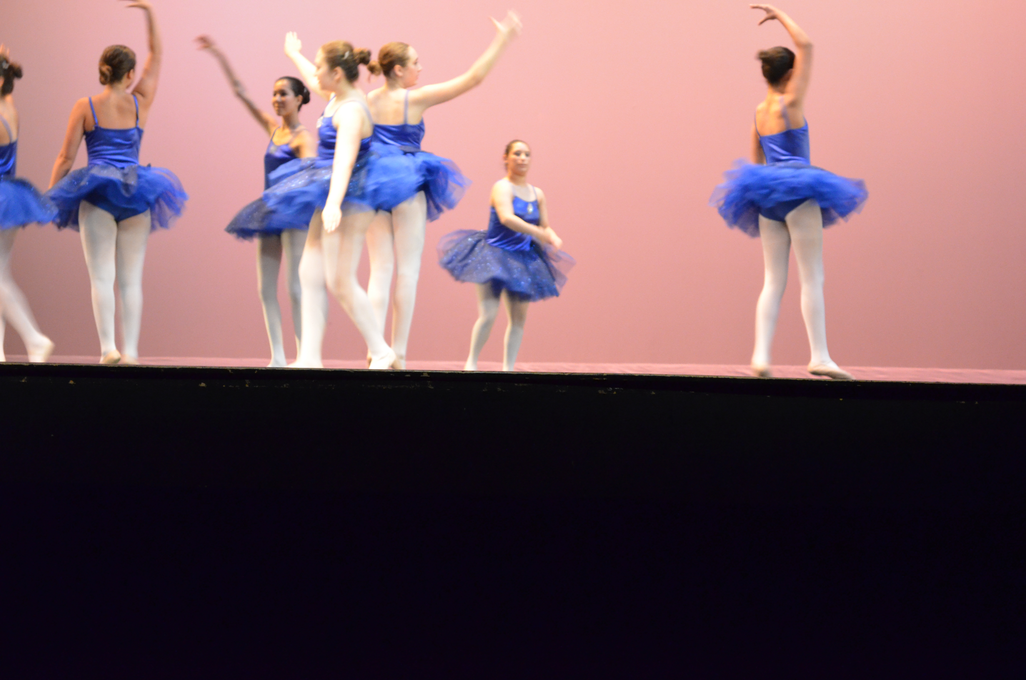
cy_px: 340
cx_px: 513
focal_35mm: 82
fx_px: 2346
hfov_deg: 24.7
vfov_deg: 16.5
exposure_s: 1/20
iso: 3200
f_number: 5.6
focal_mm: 55
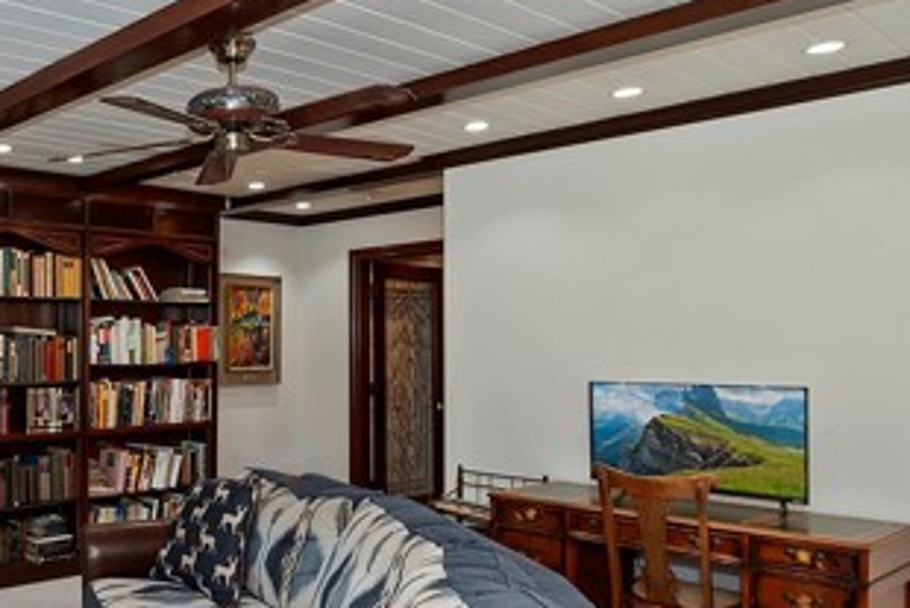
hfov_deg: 50.8
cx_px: 38
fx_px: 784
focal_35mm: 31
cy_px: 351
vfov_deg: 42.2
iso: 400
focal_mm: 10
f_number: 8
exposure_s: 1/30
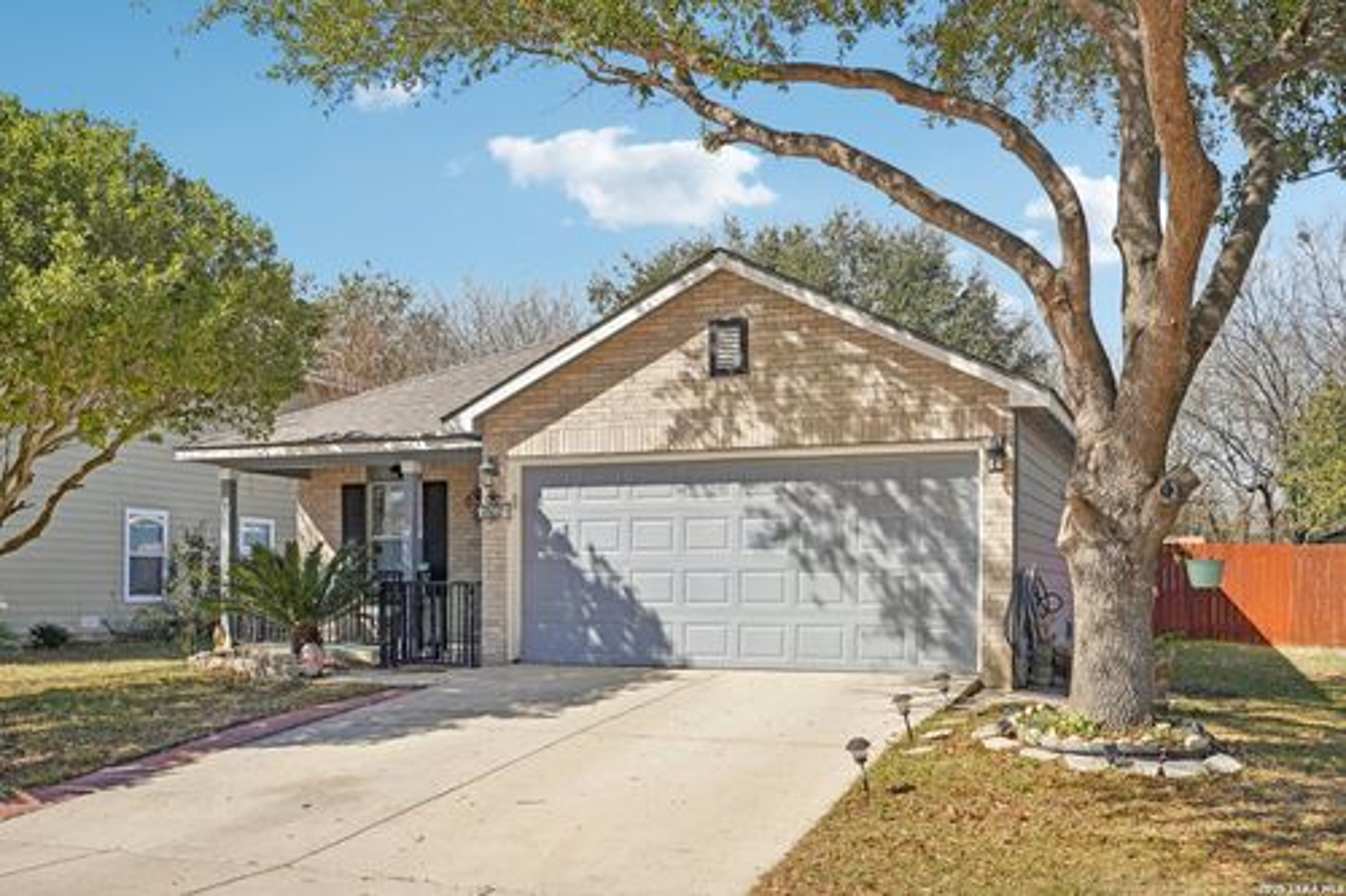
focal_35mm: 35
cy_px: 448
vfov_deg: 37.8
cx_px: 673
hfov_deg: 54.5
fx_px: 1308
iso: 100
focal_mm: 35
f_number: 8
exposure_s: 1/250
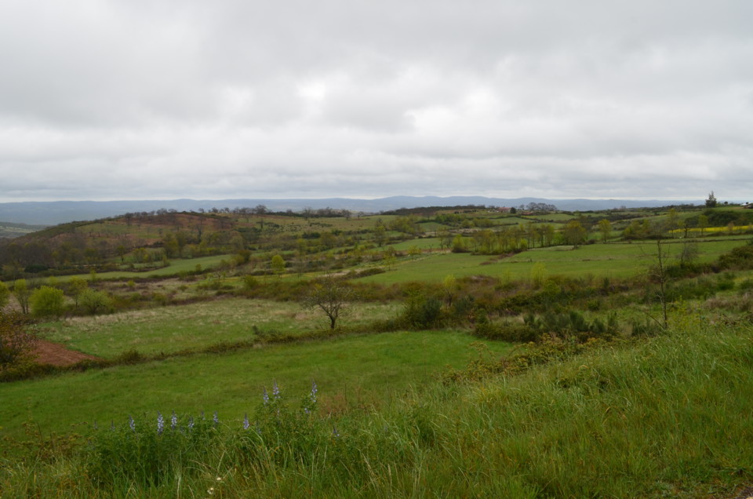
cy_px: 250
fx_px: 564
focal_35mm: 27
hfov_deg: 67.5
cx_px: 376
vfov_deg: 47.7
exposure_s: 1/100
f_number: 11
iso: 200
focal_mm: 18
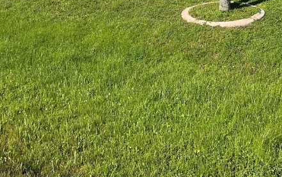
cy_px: -40
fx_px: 492
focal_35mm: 64
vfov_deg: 19.1
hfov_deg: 32.0
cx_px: 153
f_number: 1.5
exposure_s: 1/4274
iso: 50
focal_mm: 5.7
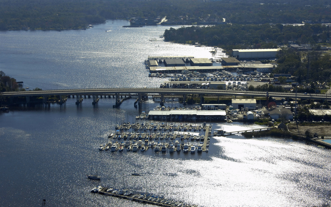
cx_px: 166
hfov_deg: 27.8
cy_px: 101
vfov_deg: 17.6
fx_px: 668
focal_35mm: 74
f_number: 10
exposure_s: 1/1000
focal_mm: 48
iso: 400
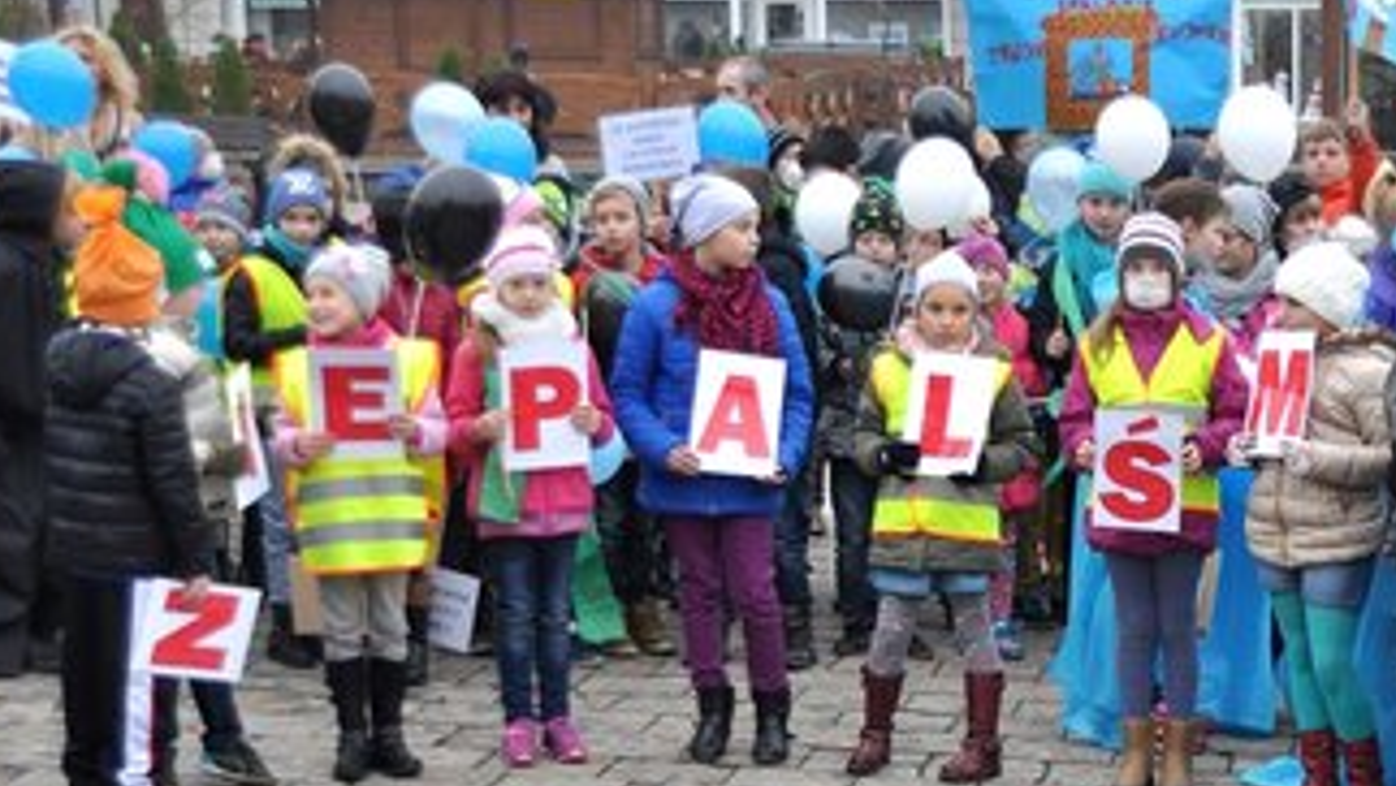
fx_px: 3740
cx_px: 1137
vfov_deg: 11.9
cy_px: 695
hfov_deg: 20.9
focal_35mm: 101
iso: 250
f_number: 4.2
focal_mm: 32
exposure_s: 1/160
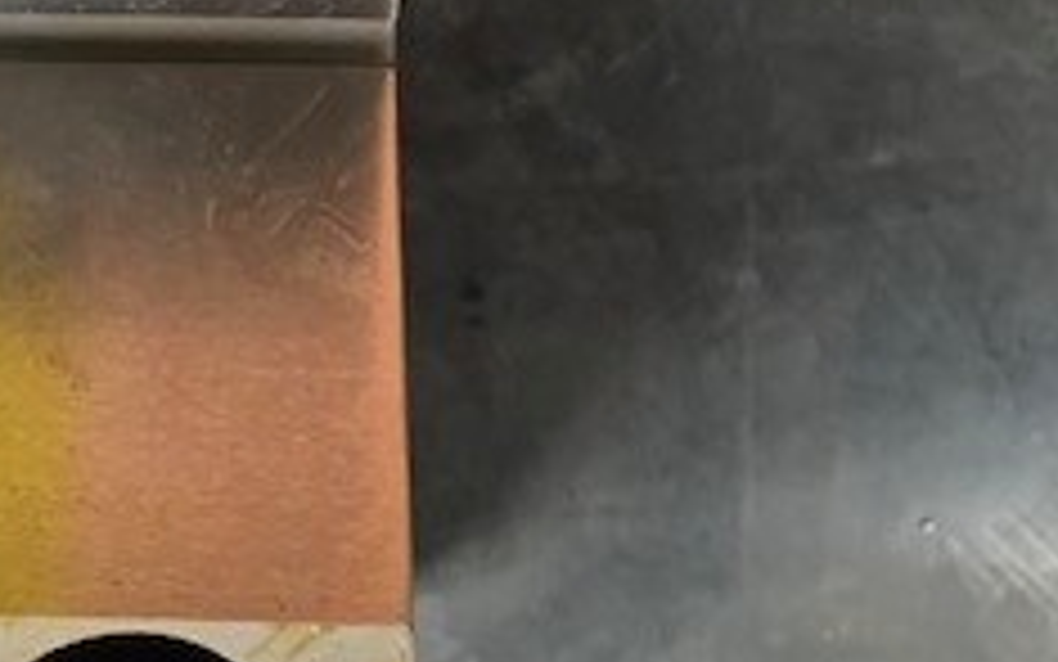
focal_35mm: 75
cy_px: -203
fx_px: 2163
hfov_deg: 27.0
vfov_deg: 16.4
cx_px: 239
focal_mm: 4.25
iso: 250
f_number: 1.8
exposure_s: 1/60
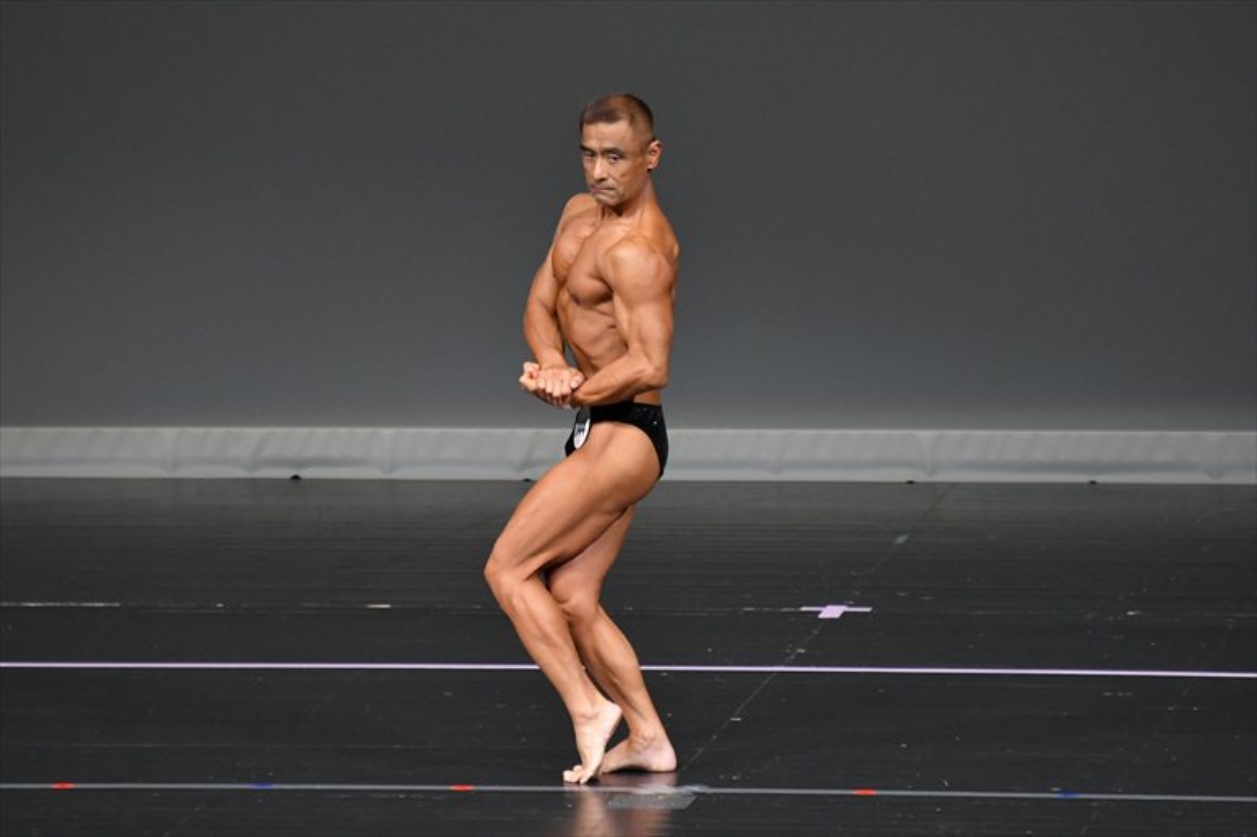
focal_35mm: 450
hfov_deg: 4.6
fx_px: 15705
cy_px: 418
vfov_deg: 3.1
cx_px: 628
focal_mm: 300
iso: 4000
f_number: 5.6
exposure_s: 1/400
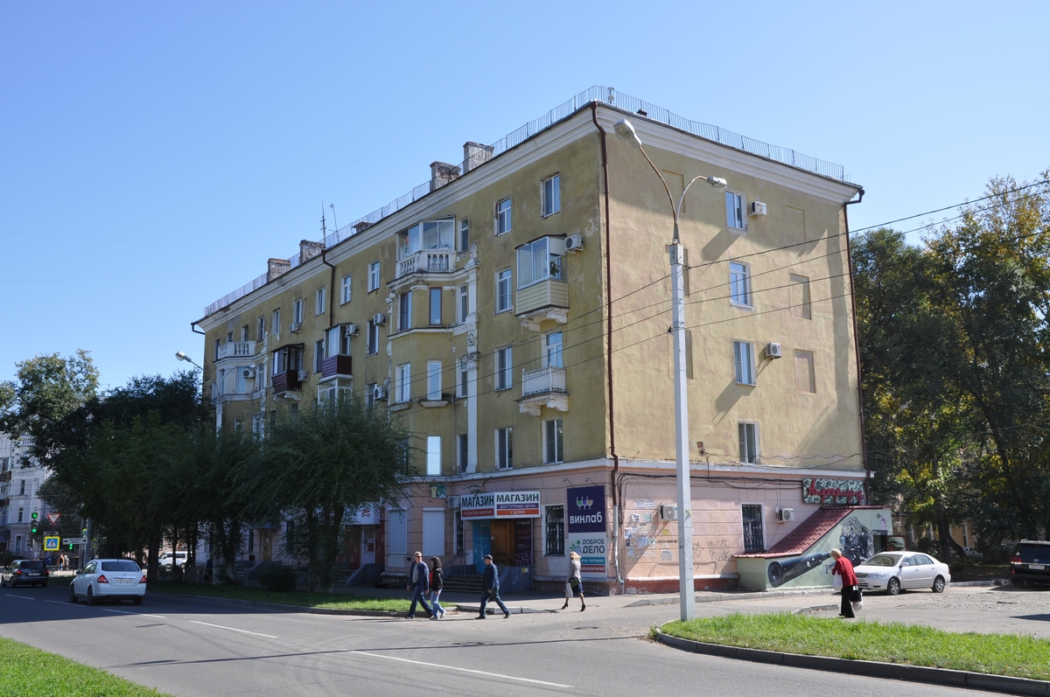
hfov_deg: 53.2
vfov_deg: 36.8
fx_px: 1049
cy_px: 348
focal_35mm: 36
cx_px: 525
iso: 200
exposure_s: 1/250
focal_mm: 24
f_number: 8
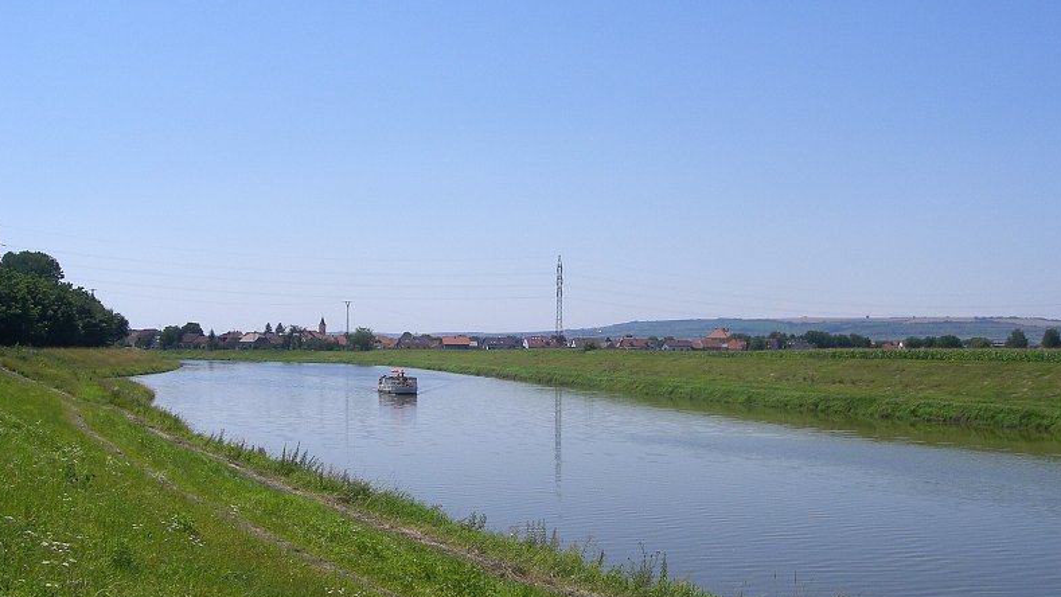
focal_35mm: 42
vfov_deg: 28.3
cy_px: 350
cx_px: 528
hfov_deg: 48.4
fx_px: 1182
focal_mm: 6.3
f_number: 4.4
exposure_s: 1/1000
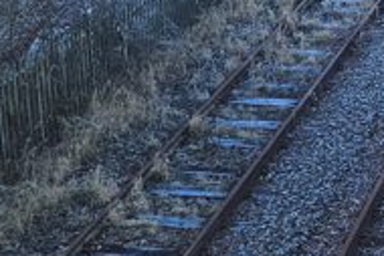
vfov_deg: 11.6
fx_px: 1217
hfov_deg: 16.9
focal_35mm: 114
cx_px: 503
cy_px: -119
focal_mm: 5.4
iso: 40
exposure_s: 1/571
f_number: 1.8
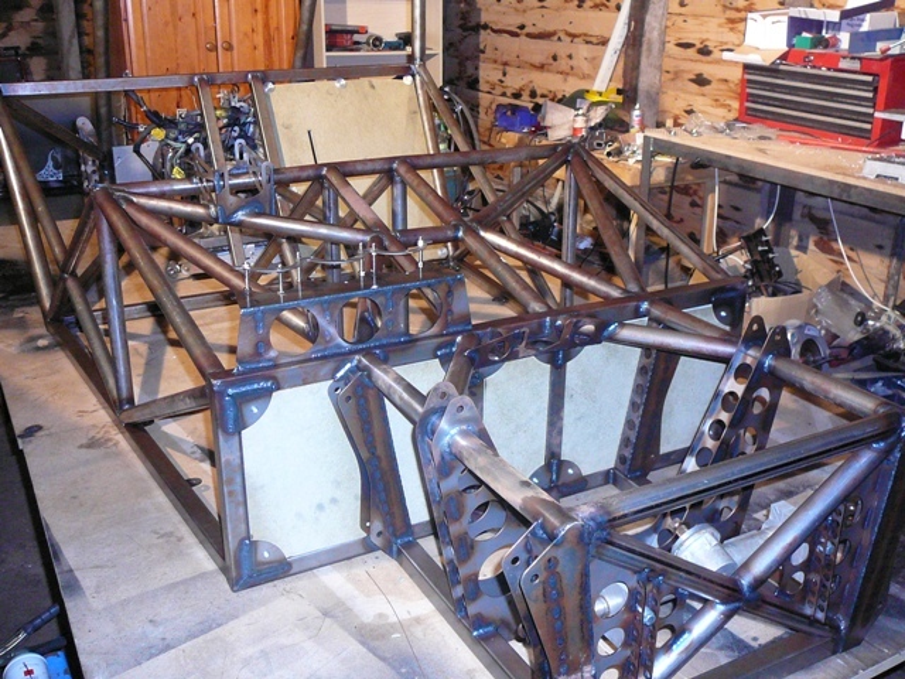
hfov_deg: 52.6
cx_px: 452
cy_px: 340
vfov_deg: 40.7
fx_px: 915
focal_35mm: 35
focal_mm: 5.2
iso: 320
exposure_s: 1/30
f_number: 2.8
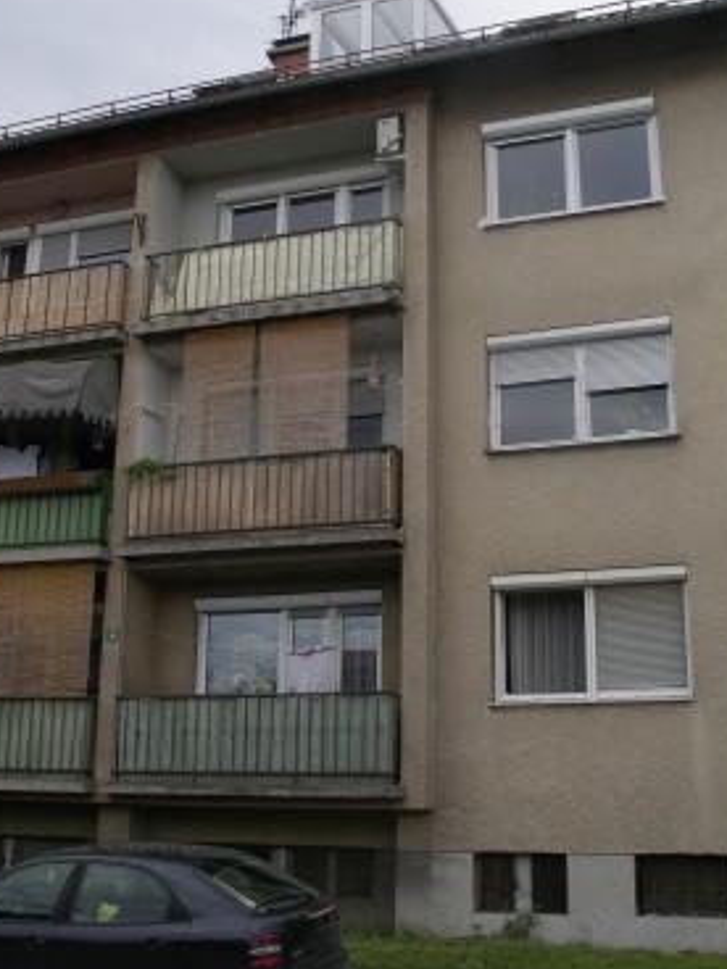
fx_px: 1260
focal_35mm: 45
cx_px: 361
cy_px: 423
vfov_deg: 42.0
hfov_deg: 32.2
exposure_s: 1/160
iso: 80
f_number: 7.2
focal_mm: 7.8
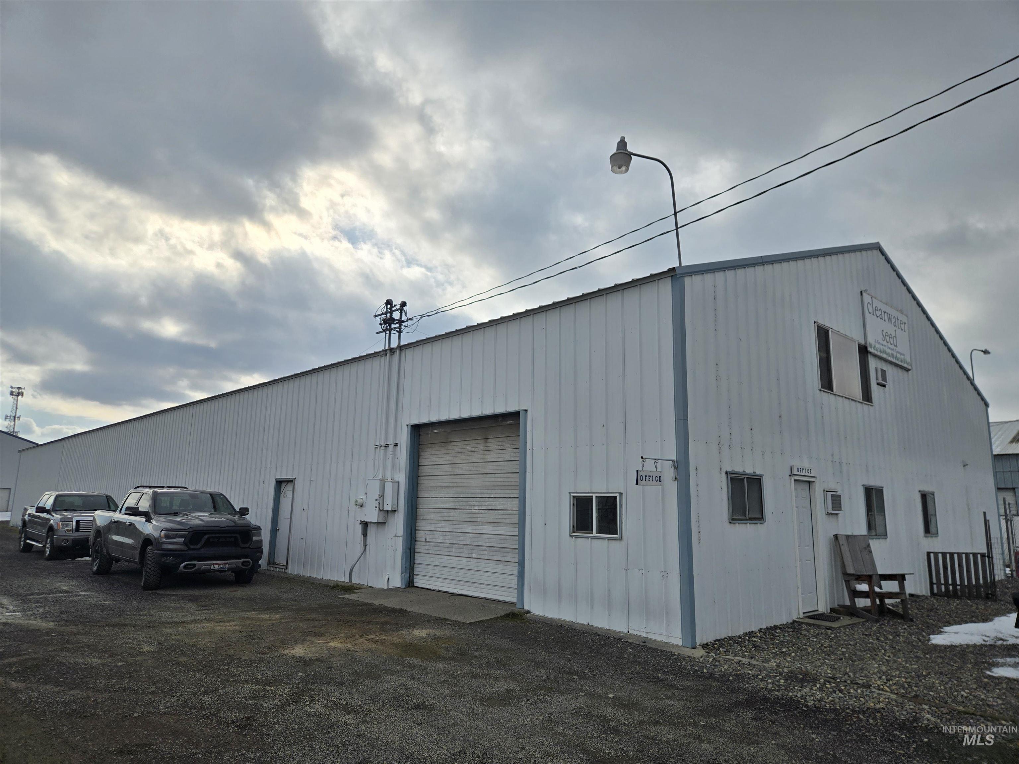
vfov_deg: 58.9
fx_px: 677
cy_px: 382
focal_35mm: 23
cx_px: 510
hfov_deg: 73.9
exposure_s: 1/6836
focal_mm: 5.4
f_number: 1.8
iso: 25
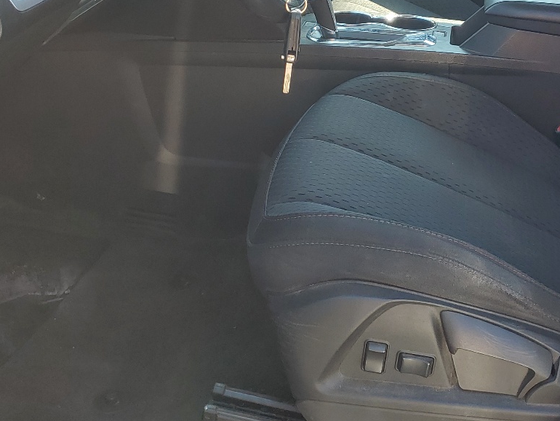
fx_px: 874
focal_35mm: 54
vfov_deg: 26.0
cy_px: 27
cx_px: 393
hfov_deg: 35.0
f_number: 1.5
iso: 50
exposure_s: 1/400
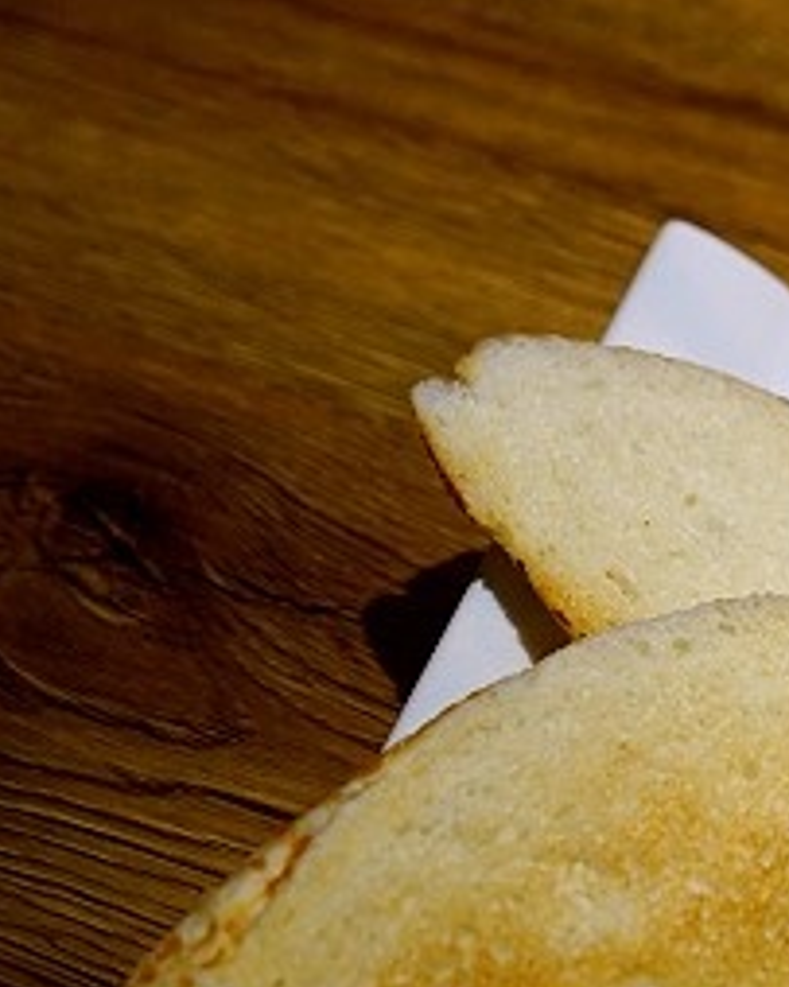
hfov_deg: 14.6
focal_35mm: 88
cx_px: 1543
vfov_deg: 21.6
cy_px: 721
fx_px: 2570
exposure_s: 1/60
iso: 500
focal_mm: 28
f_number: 3.5
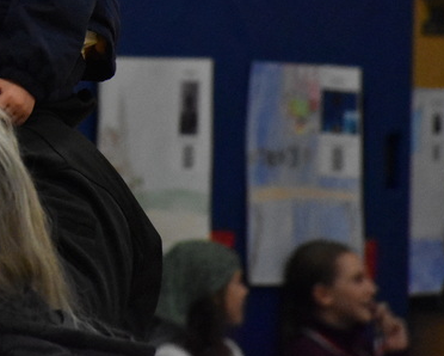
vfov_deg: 2.9
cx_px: -75
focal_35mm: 542
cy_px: -34
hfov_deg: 3.6
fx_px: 7126
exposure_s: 1/320
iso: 6400
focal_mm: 140
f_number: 5.6
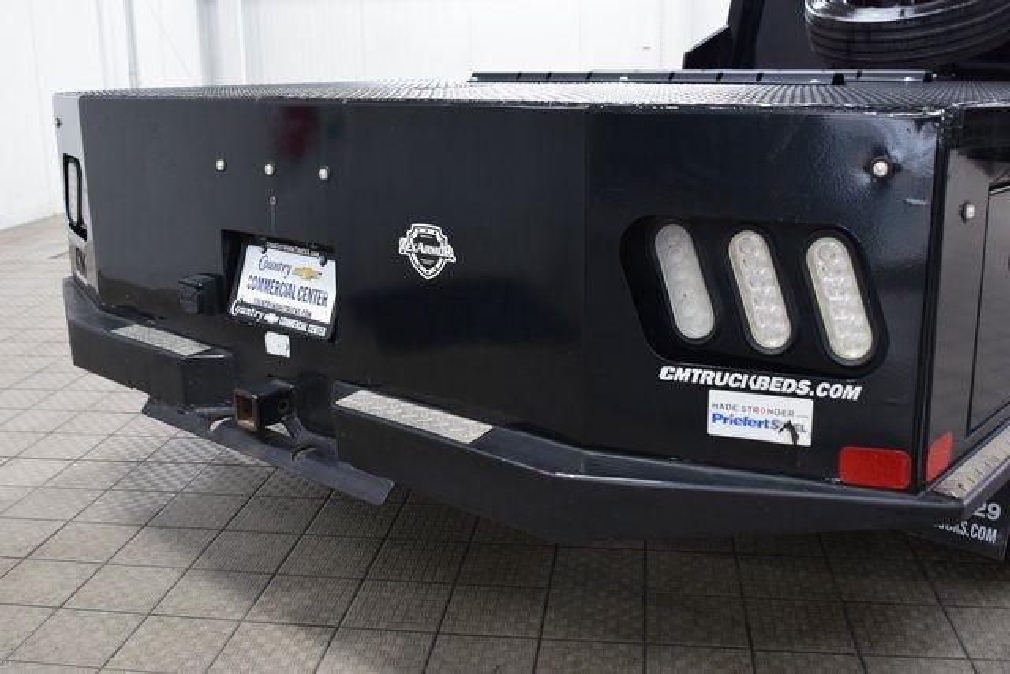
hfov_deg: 53.1
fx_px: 1010
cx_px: 505
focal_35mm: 36
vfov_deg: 36.9
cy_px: 337
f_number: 4.5
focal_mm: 24
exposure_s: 1/60
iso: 1600
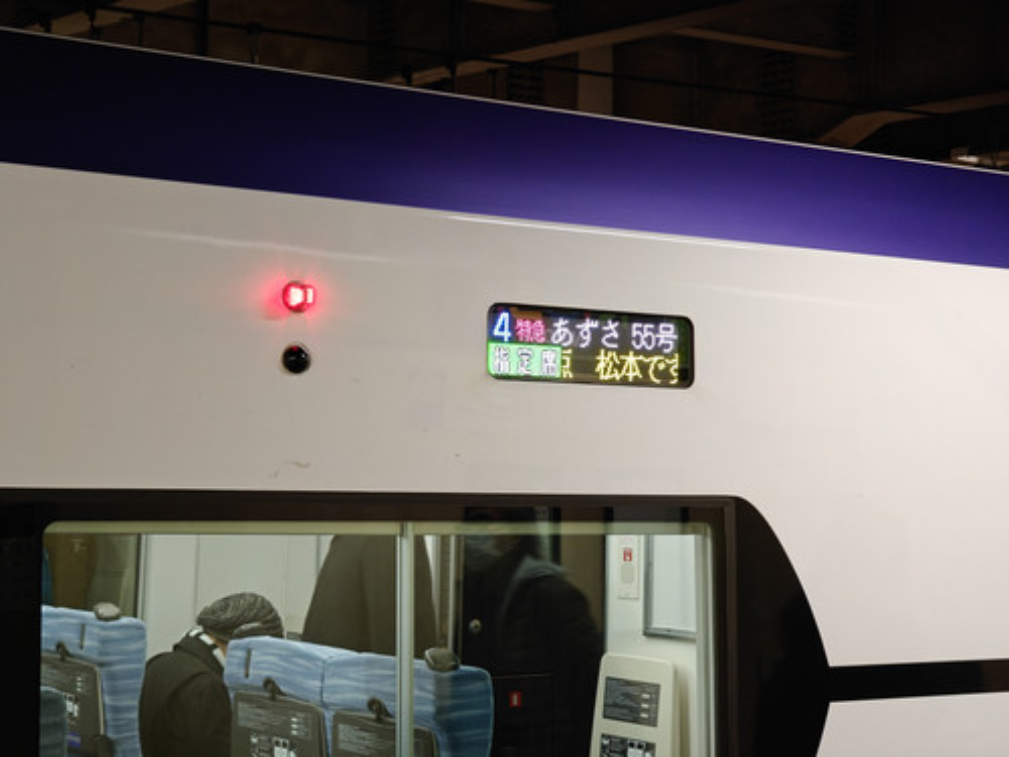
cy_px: 378
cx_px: 504
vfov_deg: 21.0
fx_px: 2040
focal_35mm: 70
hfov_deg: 27.8
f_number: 2.6
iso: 500
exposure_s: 1/50
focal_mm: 13.3
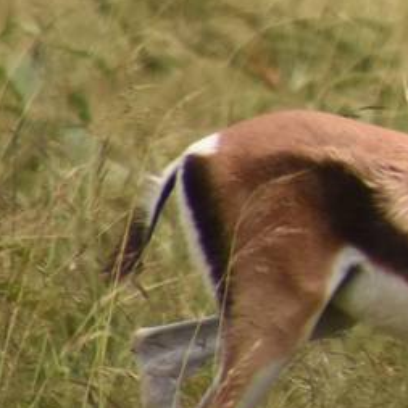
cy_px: -27
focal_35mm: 2416
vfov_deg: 0.7
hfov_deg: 0.7
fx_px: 32217
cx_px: 1285
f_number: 6.3
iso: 640
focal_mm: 300
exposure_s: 1/3200
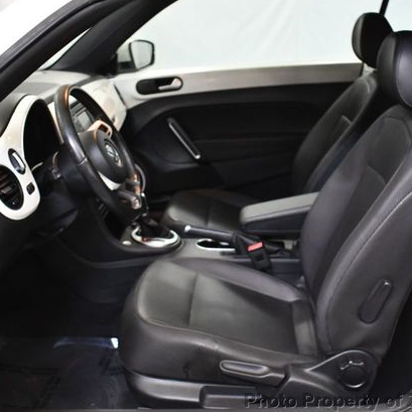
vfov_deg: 35.4
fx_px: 646
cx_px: 230
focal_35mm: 48
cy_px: 204
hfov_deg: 35.3
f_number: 3.5
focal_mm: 18
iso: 1800
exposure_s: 1/125
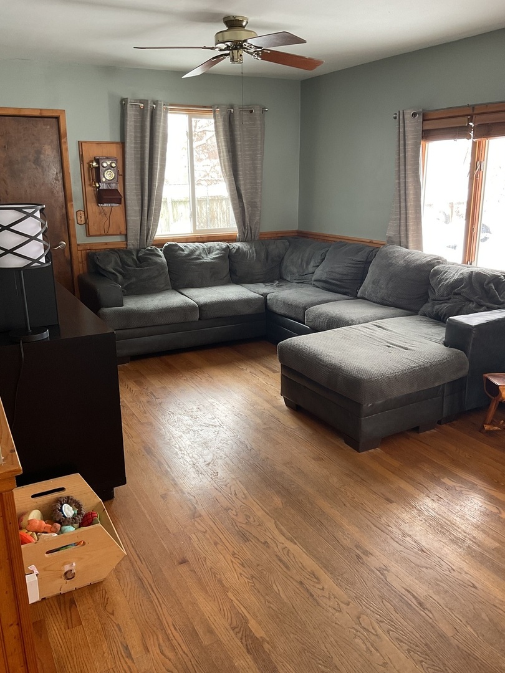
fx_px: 564
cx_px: 252
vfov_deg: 61.7
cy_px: 336
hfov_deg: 48.2
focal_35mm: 29
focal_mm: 3
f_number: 1.8
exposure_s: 1/60
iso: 64
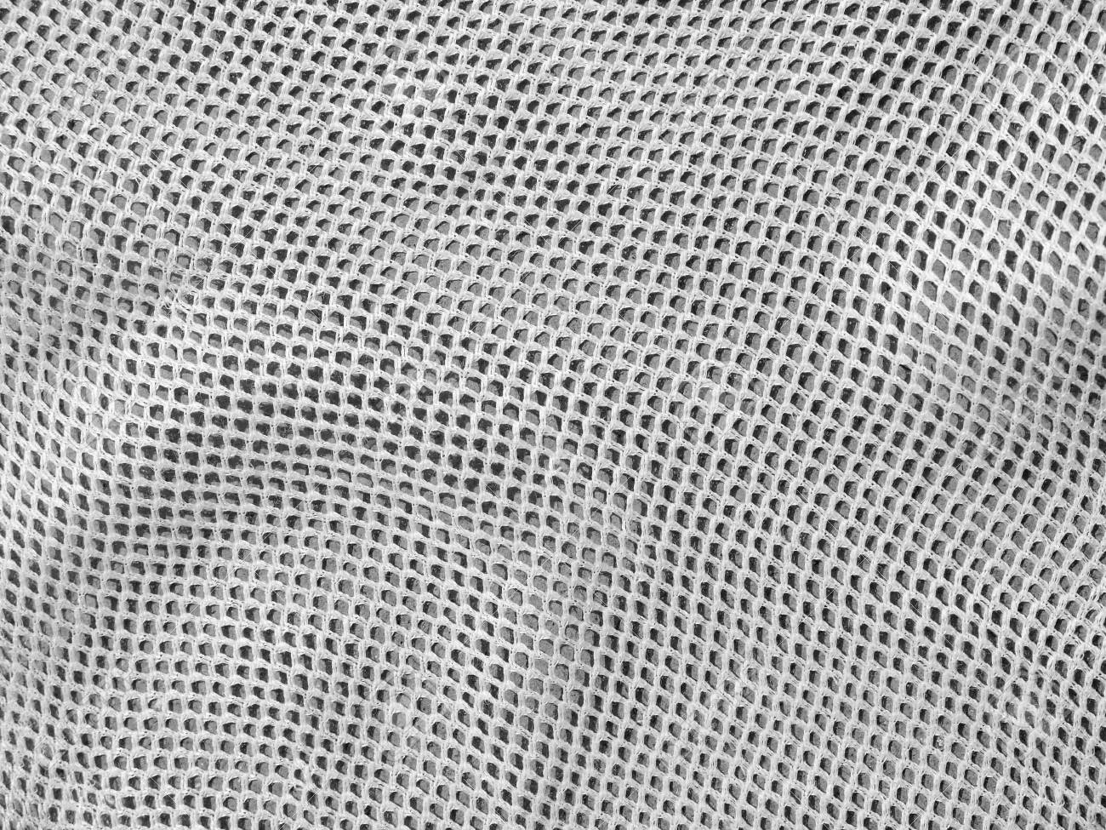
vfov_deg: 17.6
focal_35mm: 84
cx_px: 553
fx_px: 2684
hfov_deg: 23.3
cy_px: 415
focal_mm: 42
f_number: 8
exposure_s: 1/1000
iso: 200
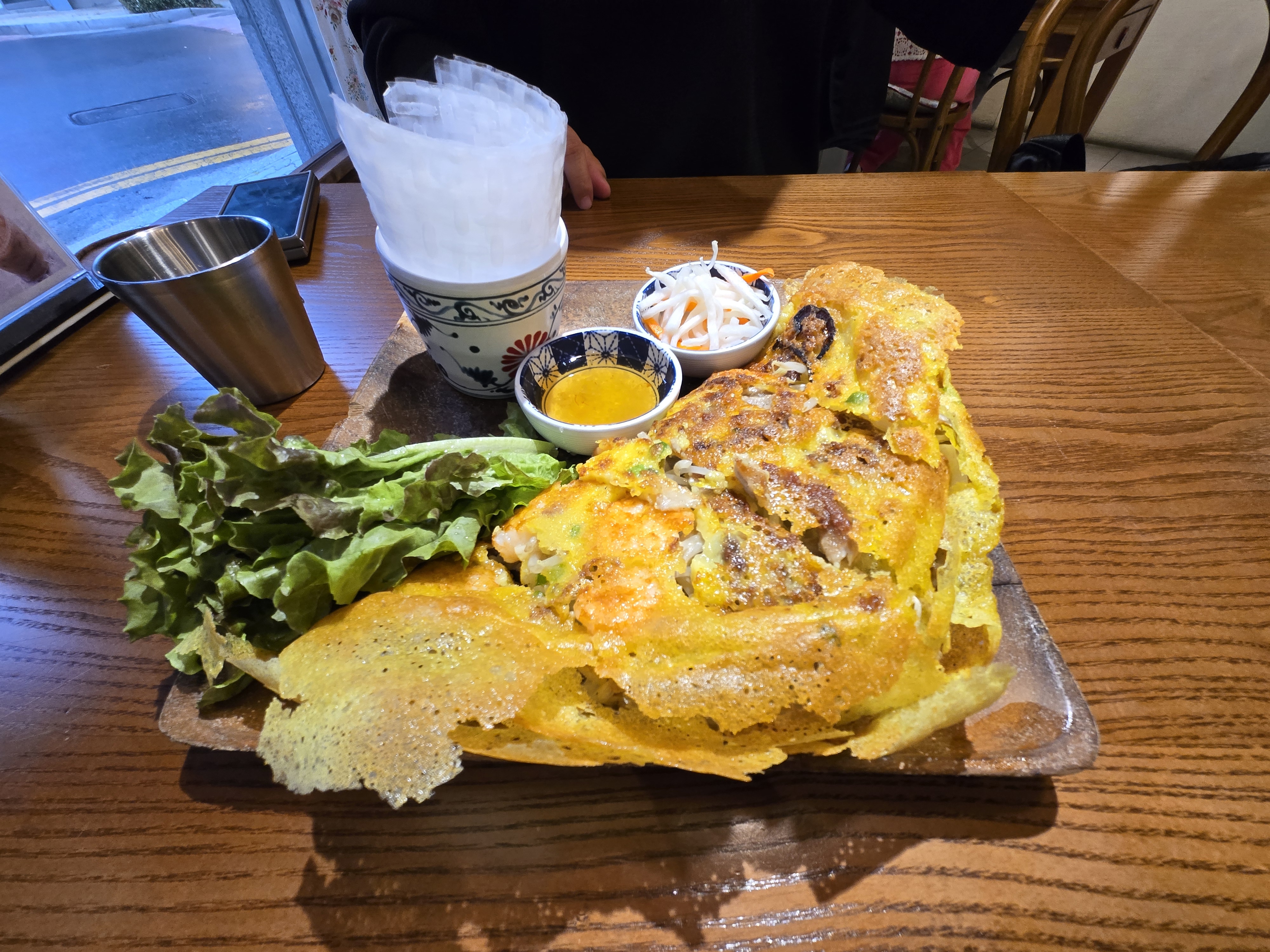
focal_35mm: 13
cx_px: 635
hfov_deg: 106.2
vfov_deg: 89.9
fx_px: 477
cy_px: 476
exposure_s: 1/60
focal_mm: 1.7
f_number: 2.2
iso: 125
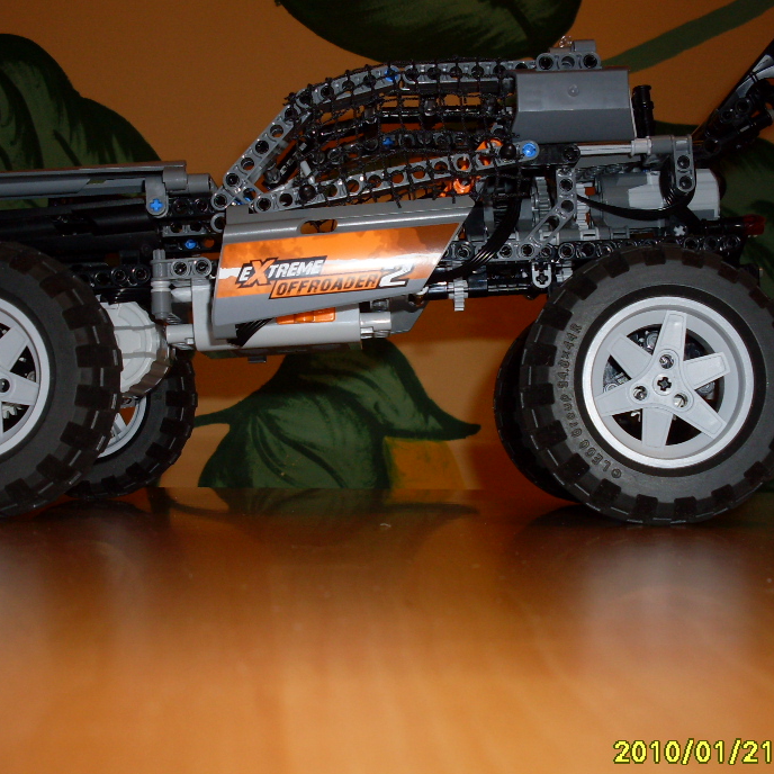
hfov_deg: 34.0
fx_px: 1265
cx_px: 362
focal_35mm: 50
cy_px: 404
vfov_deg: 34.0
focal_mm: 6.3
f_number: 2.8
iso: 100
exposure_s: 1/45
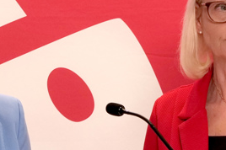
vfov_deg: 4.2
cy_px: 62
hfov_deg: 6.2
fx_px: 2069
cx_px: -83
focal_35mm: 330
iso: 1250
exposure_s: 1/100
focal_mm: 65
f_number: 6.3
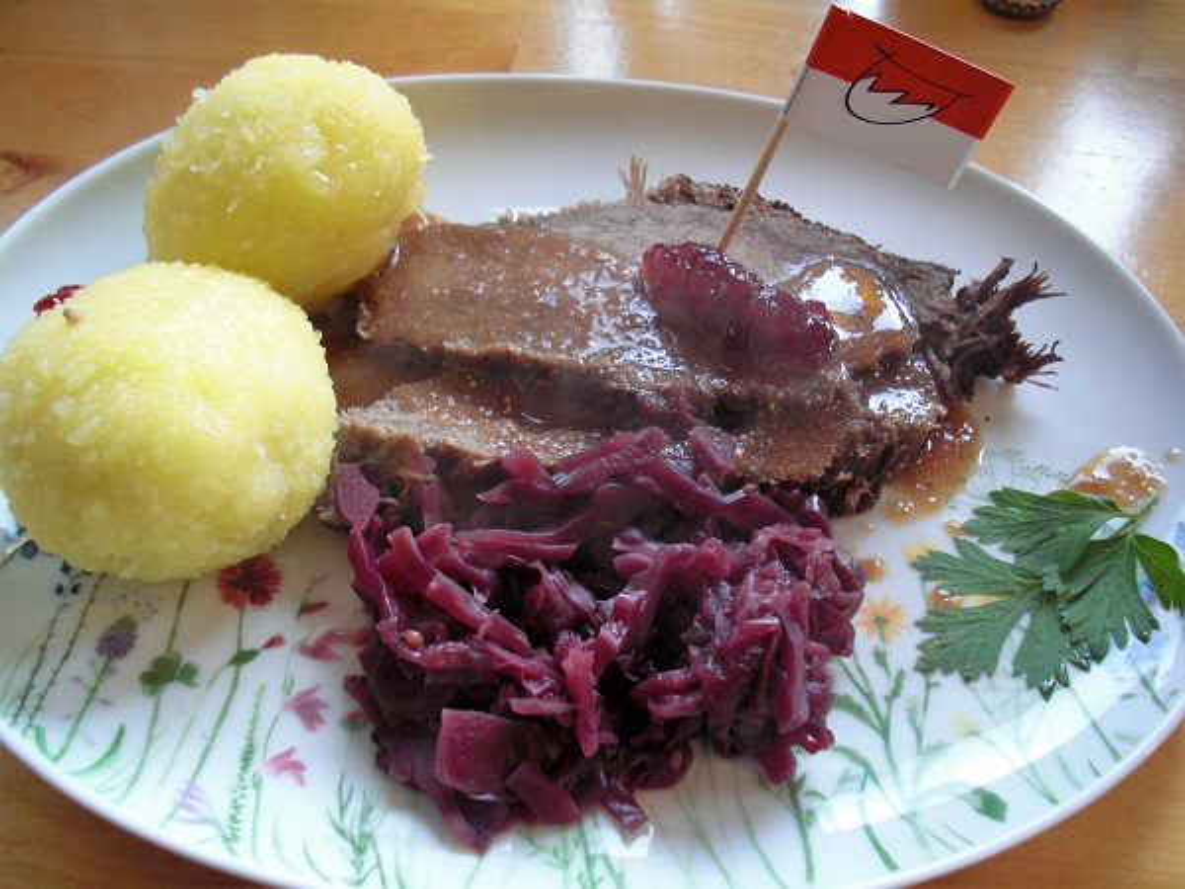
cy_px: 444
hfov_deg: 51.4
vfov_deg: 39.7
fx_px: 1232
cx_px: 592
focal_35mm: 36
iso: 200
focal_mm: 6.3
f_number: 2.8
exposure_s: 1/30
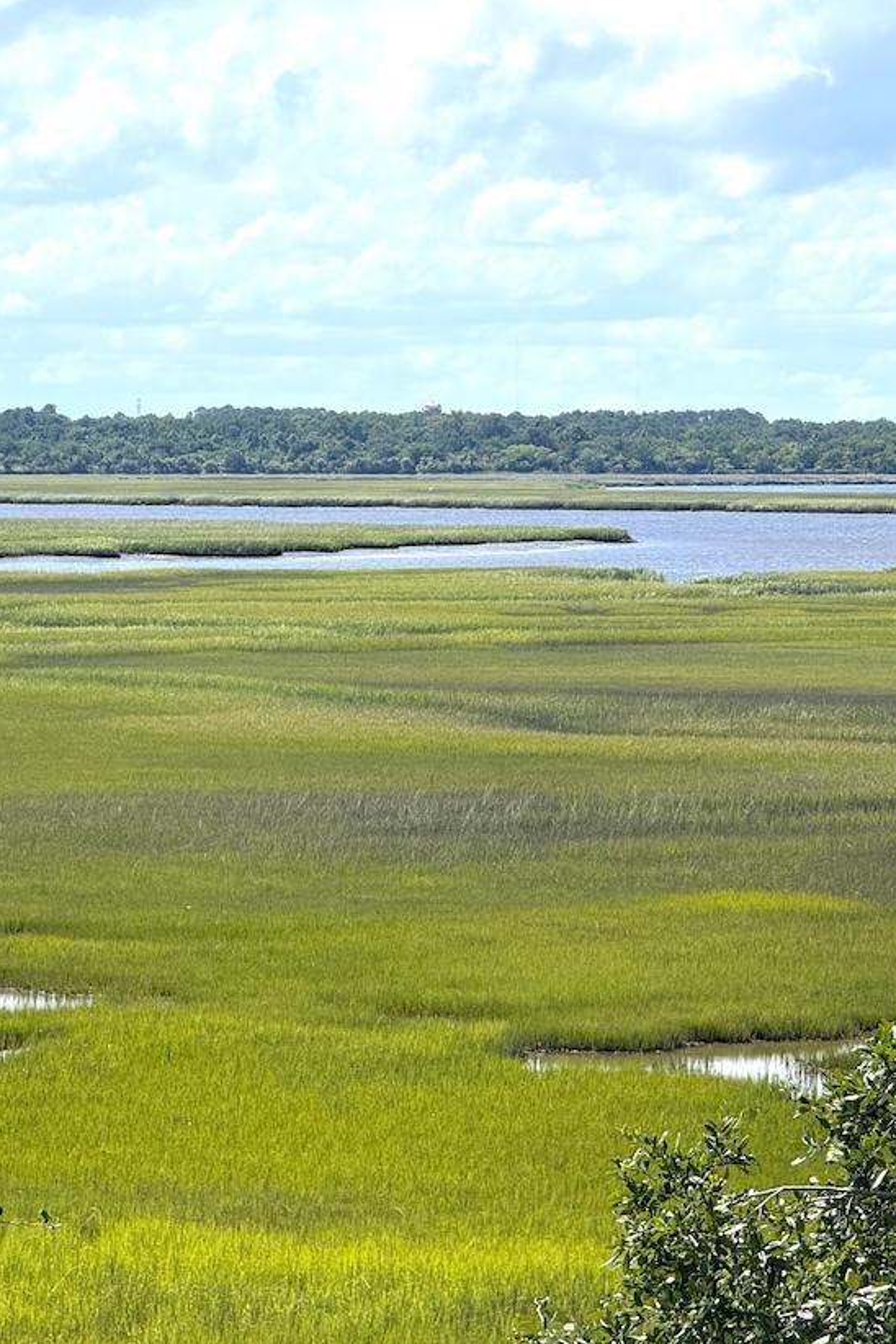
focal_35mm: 167
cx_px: 580
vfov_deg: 12.3
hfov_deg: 8.2
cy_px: 673
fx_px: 6234
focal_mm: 15.66
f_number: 2.8
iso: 50
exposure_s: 1/2024
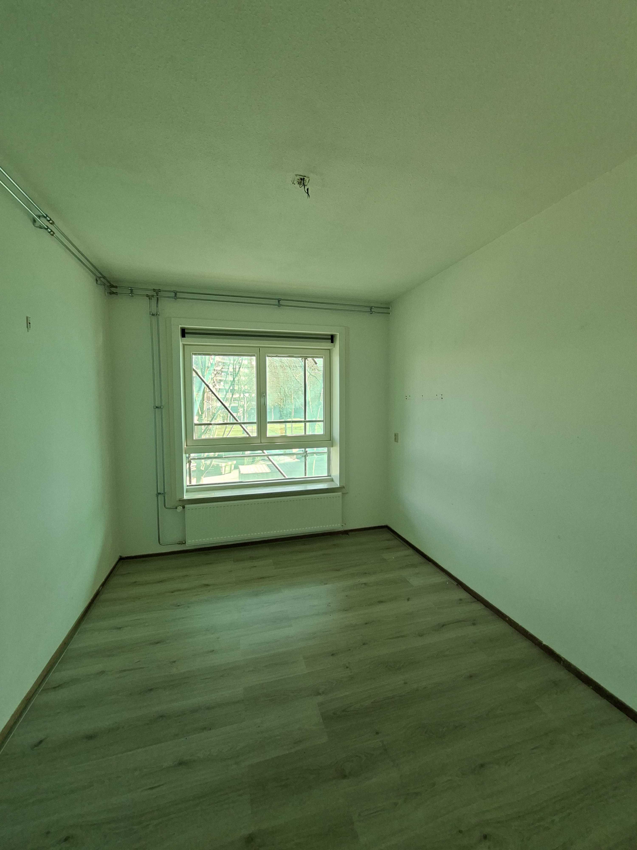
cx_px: 318
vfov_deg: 106.2
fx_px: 319
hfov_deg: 89.9
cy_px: 425
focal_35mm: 13
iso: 50
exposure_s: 1/40
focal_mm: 1.74
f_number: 2.2
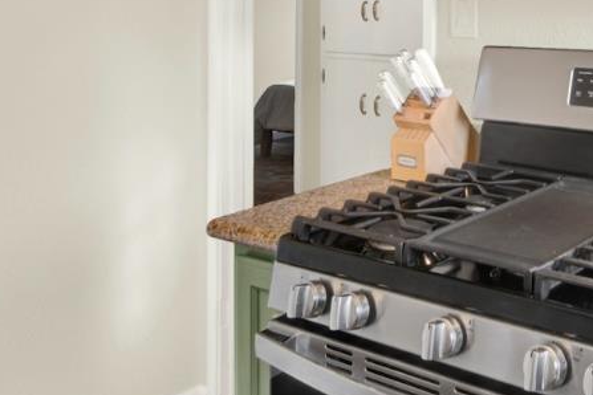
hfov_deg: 39.0
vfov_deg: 27.0
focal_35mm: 47
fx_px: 774
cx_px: 532
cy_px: -3
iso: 100
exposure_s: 1/8
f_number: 14
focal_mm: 14
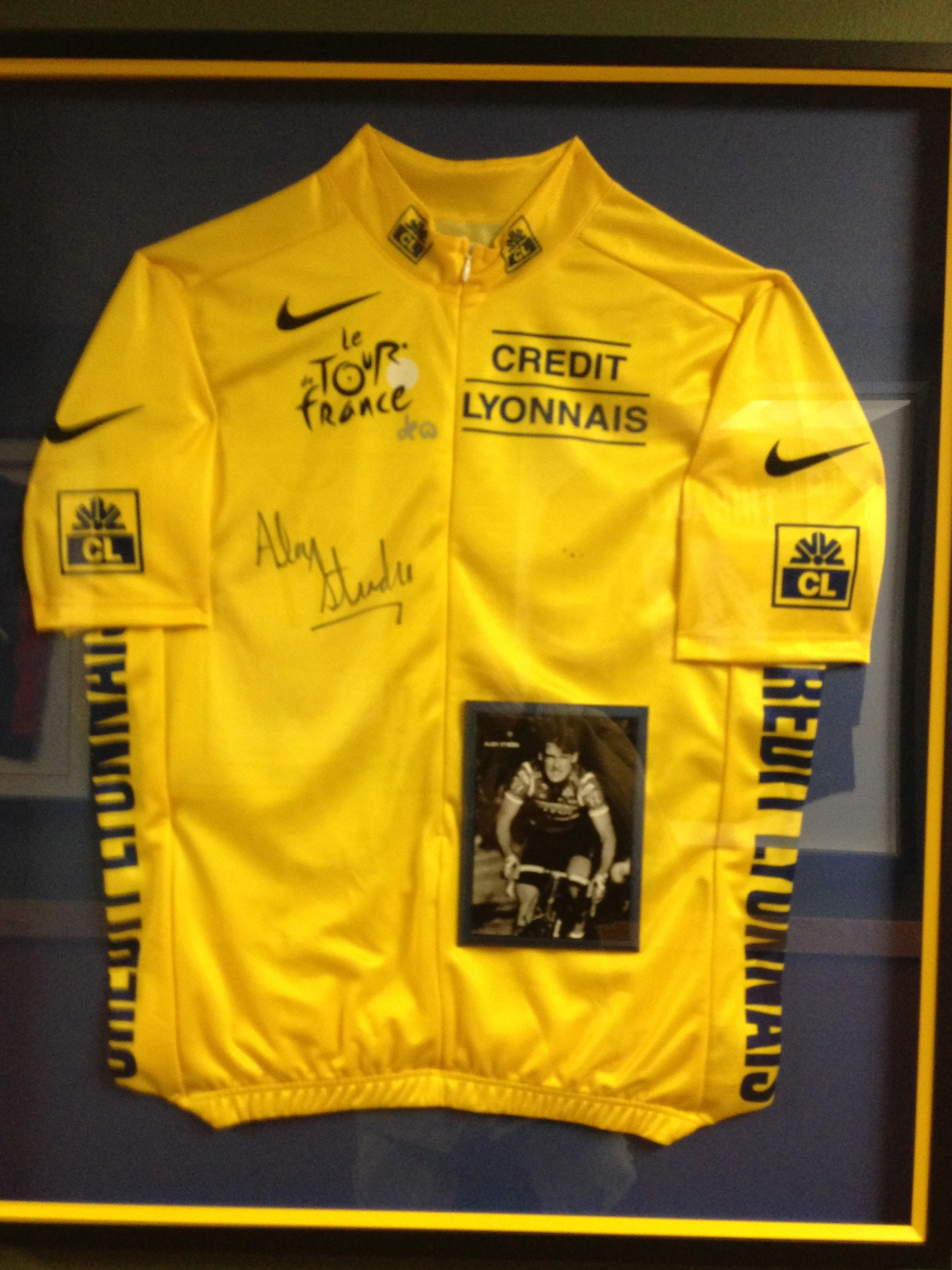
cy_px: 643
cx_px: 458
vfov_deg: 52.6
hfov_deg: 40.7
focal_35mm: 35
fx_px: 1283
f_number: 2.4
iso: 250
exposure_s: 1/20
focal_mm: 4.13
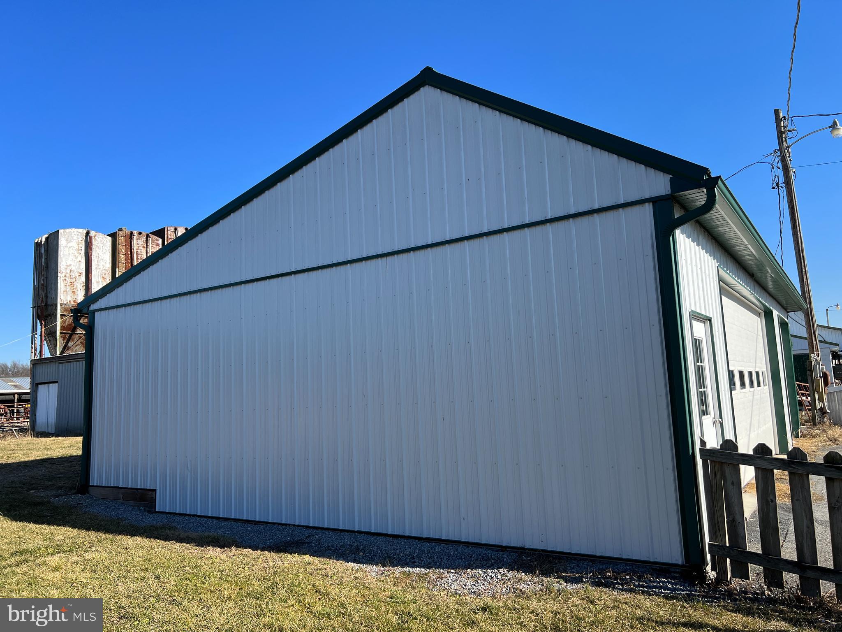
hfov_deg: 67.3
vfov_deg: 53.1
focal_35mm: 26
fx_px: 632
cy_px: 316
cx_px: 421
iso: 50
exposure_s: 1/2695
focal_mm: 5.7
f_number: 1.5
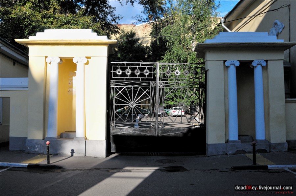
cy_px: 98
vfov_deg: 36.8
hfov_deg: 53.2
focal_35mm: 36
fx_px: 296
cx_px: 148
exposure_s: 1/800
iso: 400
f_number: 7.1
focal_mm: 24
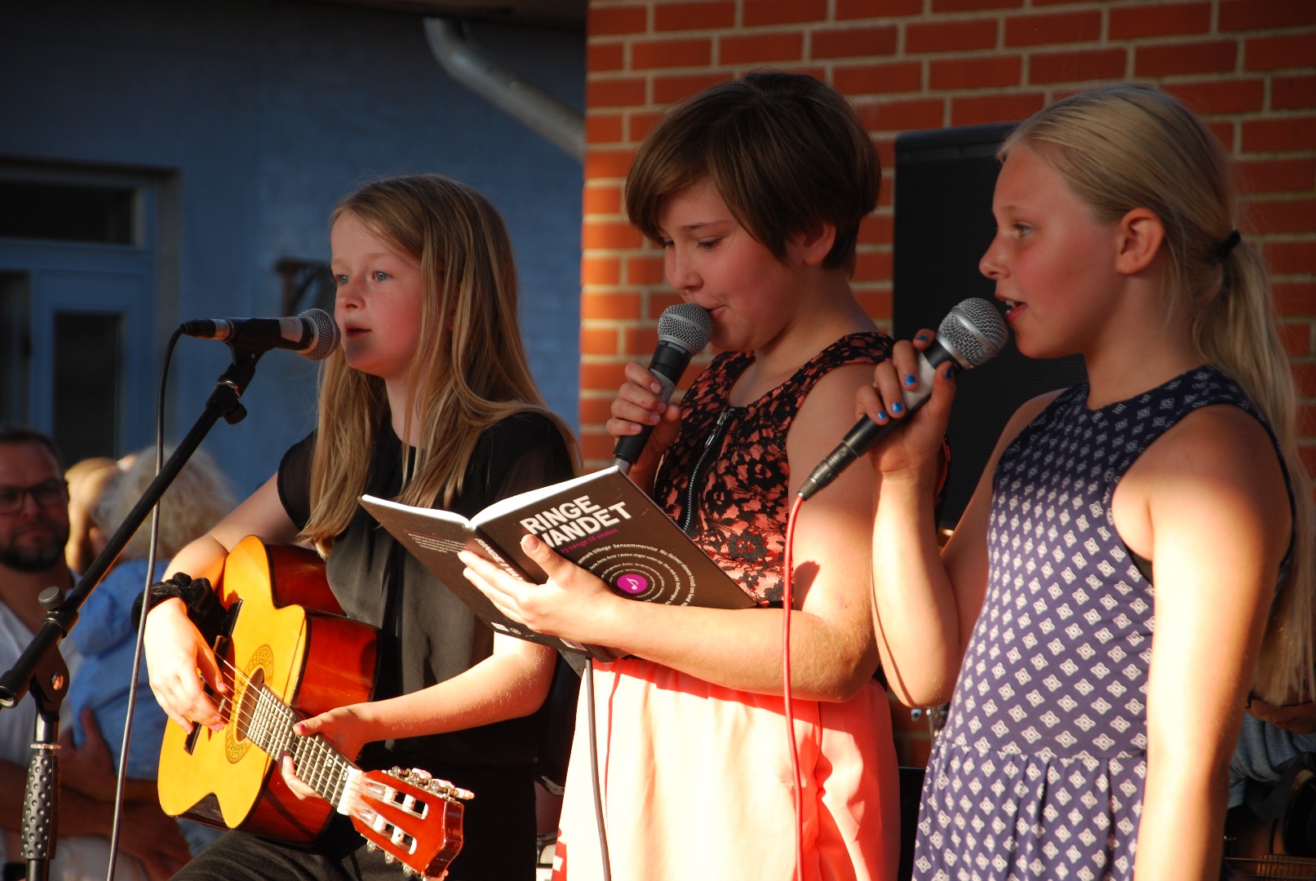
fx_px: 5765
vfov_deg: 8.7
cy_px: 440
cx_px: 658
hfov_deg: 13.0
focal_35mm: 158
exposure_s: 1/160
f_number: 5.6
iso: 200
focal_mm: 105
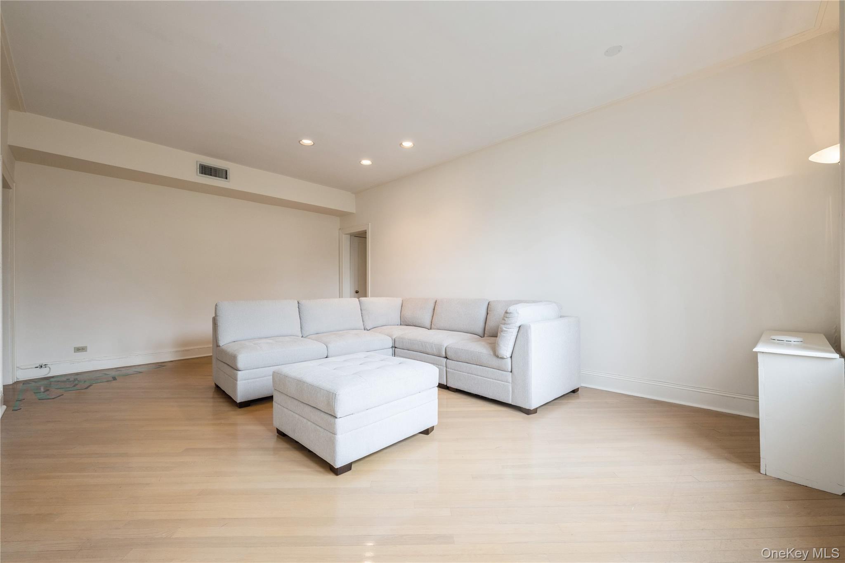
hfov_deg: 104.3
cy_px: 282
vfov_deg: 81.2
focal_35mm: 14
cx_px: 422
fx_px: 329
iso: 400
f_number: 11
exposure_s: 1/15
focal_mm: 14
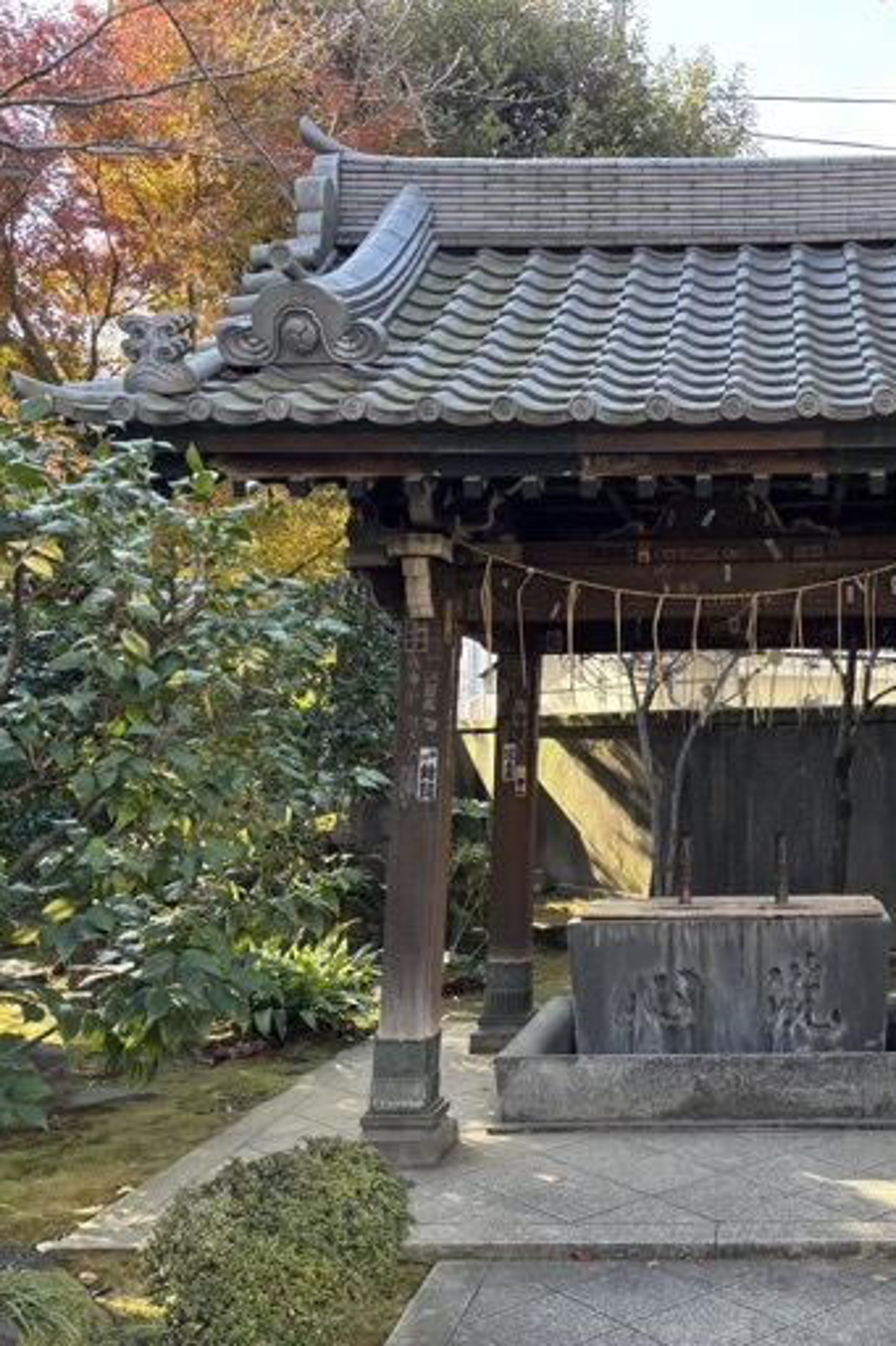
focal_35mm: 37
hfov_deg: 34.5
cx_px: 751
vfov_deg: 51.9
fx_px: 1382
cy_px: 669
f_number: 1.6
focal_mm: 5.96
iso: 50
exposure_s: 1/148
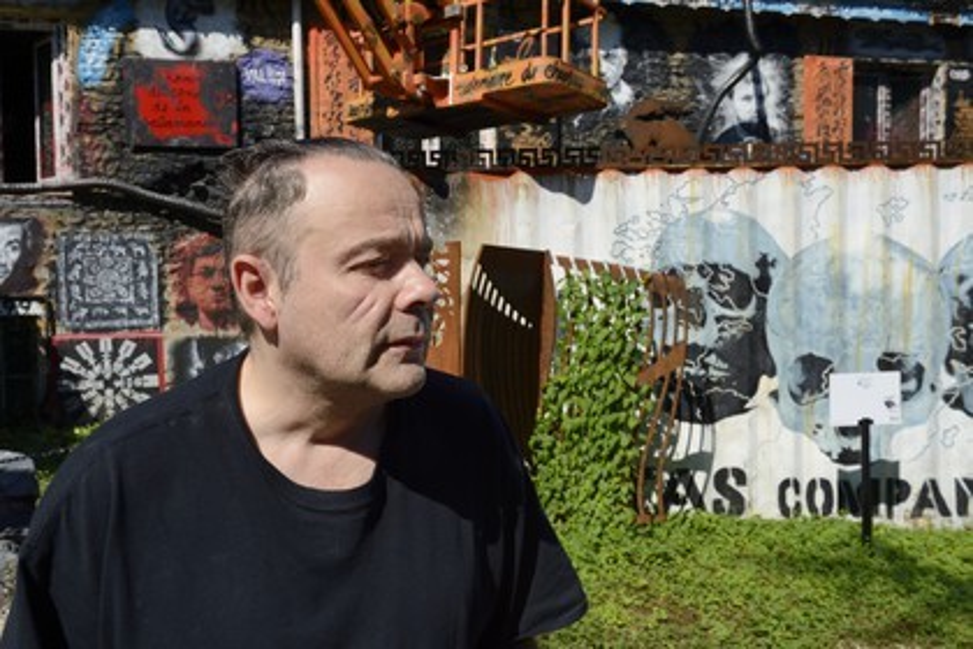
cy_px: 324
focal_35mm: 31
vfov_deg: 42.3
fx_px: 838
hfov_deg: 60.3
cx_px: 486
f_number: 14
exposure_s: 1/200
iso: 200
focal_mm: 31
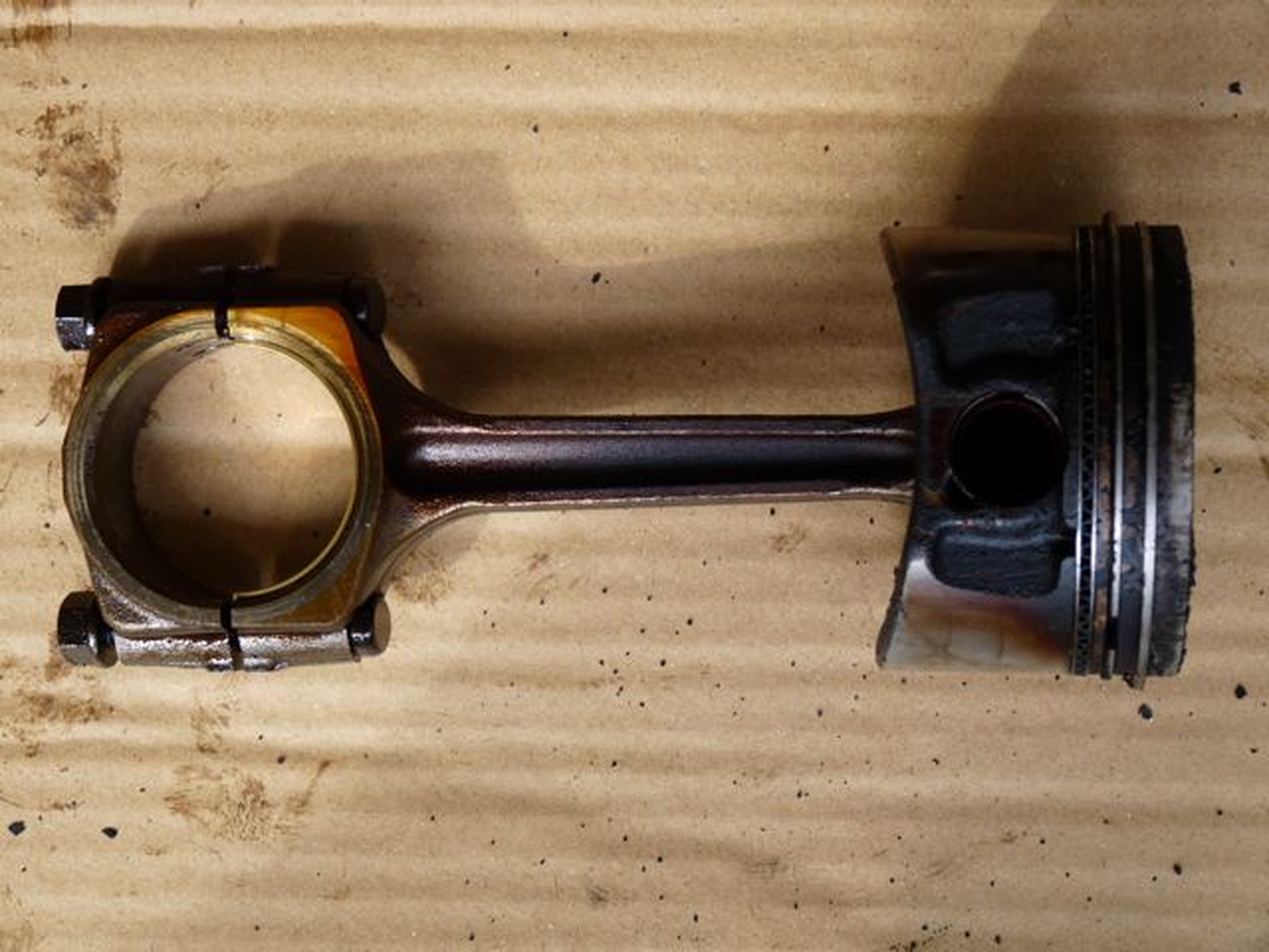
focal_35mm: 65
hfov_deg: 29.8
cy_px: 476
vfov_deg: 22.6
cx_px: 634
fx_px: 2383
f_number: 3.4
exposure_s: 1/50
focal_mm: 11.5
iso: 100
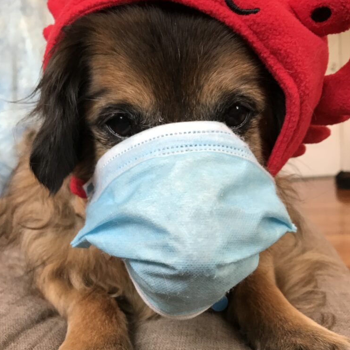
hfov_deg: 48.4
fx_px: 389
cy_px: 188
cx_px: 178
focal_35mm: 34
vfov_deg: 48.4
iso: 20
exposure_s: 1/30
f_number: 1.8
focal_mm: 3.99
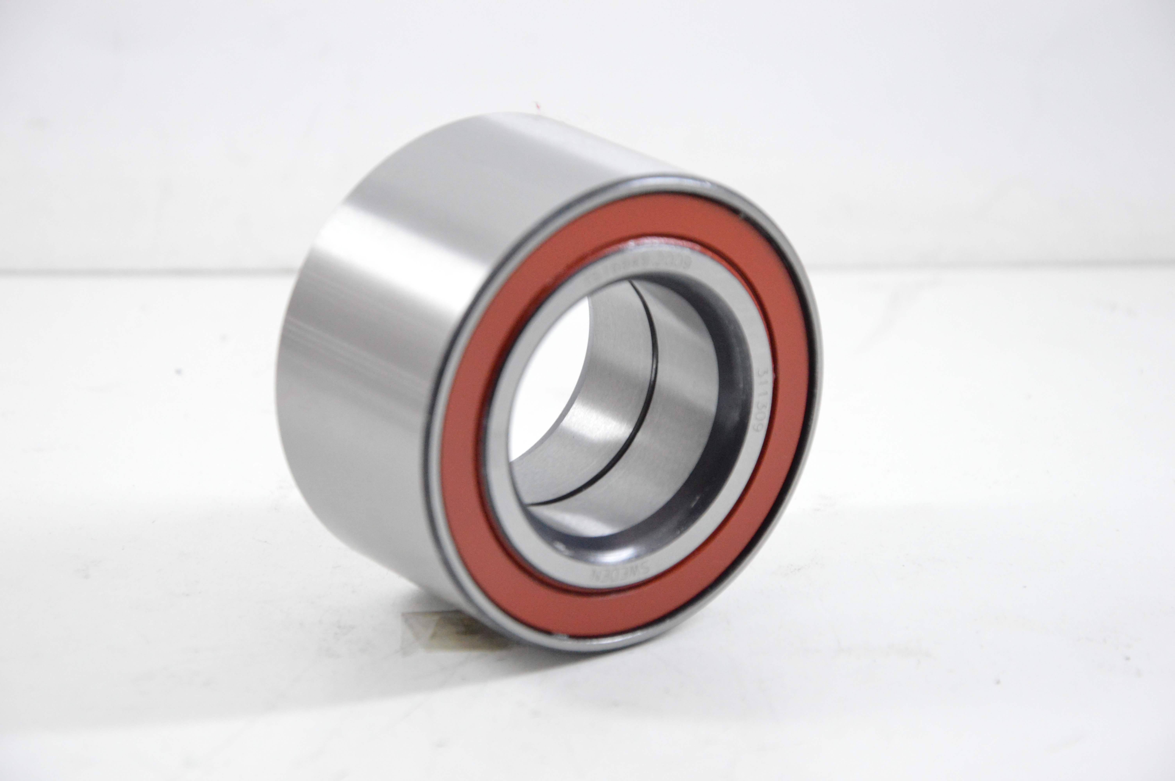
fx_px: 5136
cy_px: 390
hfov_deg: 13.1
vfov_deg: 8.7
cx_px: 588
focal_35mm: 158
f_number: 7.1
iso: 3200
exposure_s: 1/100
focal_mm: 105
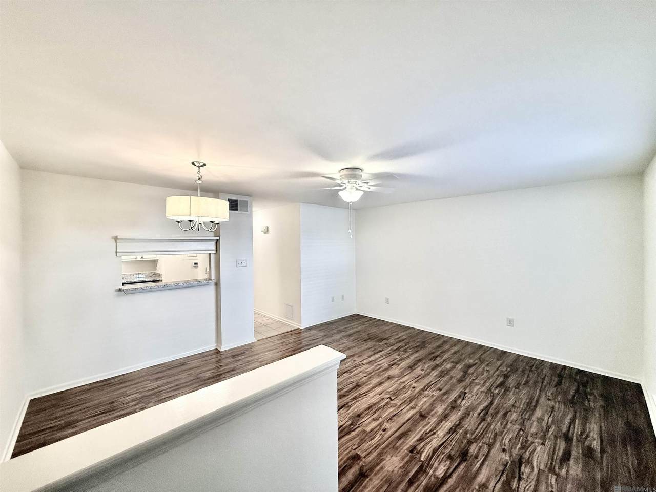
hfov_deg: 102.1
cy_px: 246
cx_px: 328
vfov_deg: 85.7
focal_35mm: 14
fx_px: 265
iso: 250
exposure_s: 1/120
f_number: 2.2
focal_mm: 2.22
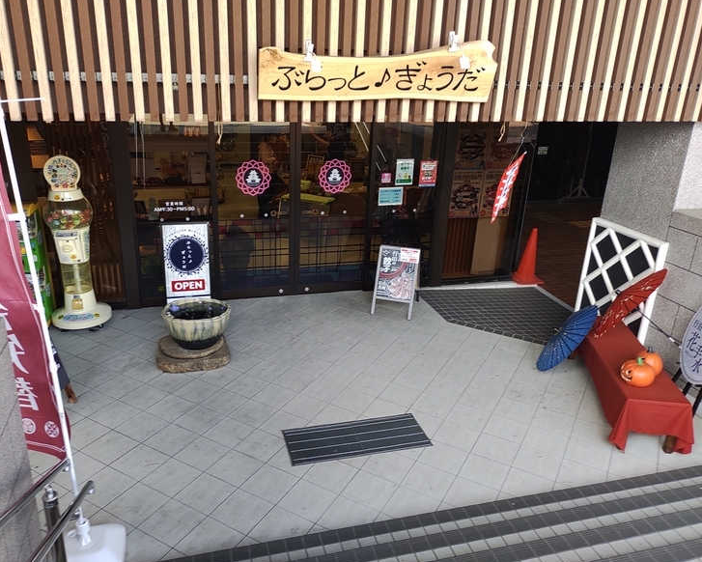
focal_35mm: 29
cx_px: 323
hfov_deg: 60.4
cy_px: 285
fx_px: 603
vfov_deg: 50.0
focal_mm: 4.71
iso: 100
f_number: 1.79
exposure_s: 1/102
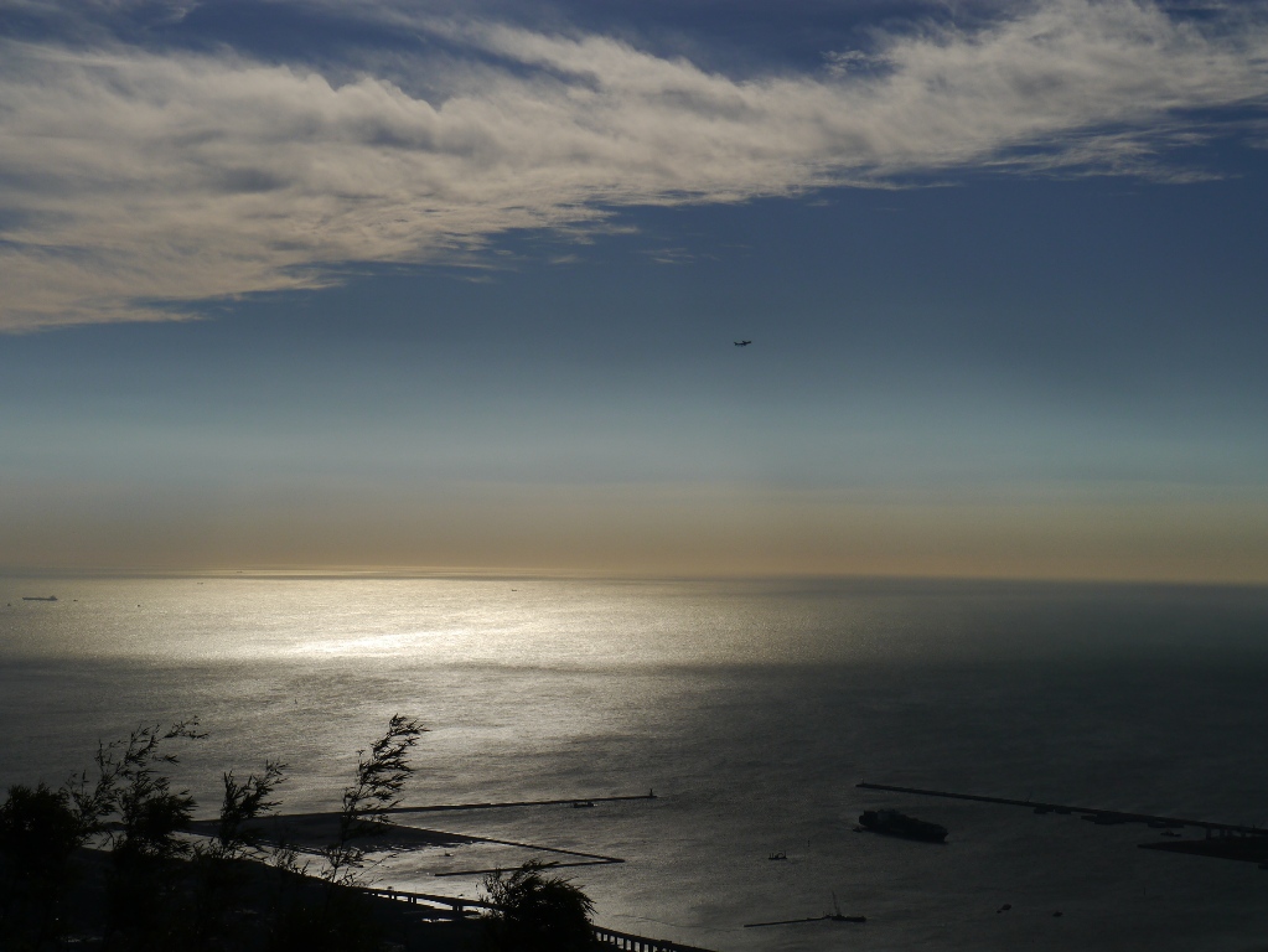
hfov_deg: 23.3
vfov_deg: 17.6
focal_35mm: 84
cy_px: 476
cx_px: 634
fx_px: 3078
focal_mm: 42
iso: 160
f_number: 13
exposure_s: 1/640
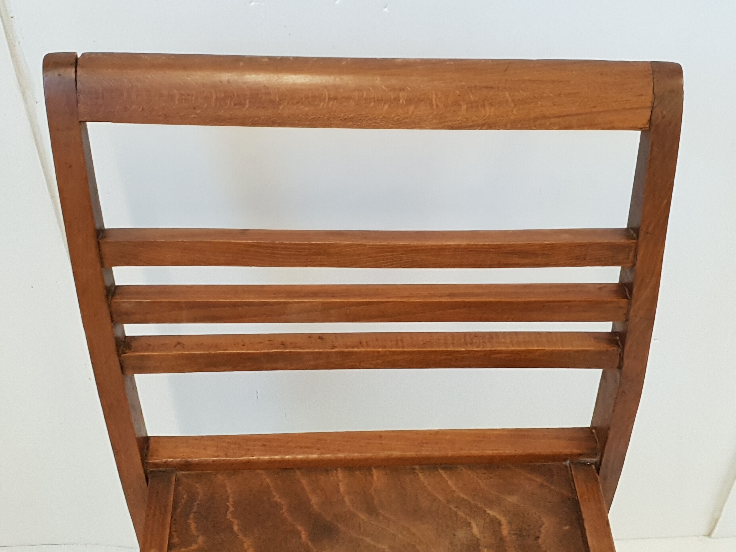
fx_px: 553
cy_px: 276
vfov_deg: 53.1
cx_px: 368
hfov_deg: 67.3
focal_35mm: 26
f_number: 2.4
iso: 320
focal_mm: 4.3
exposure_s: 1/50
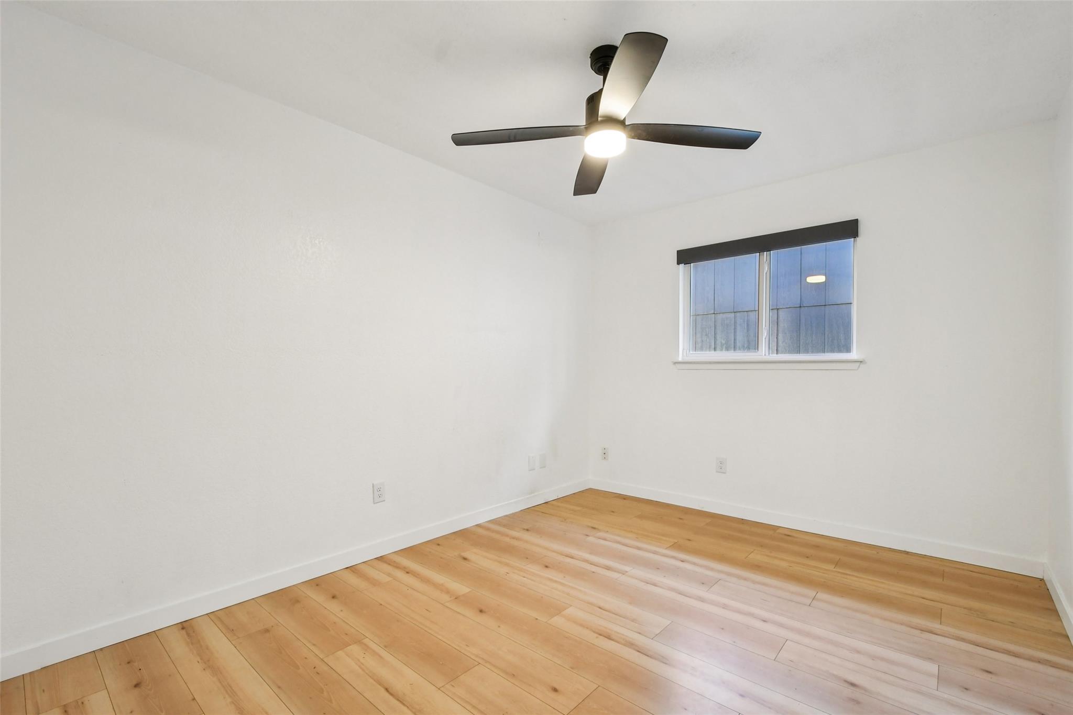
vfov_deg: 77.3
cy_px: 358
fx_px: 447
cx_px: 536
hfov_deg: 100.4
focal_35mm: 15
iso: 400
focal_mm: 10
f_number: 8
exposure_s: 1/25
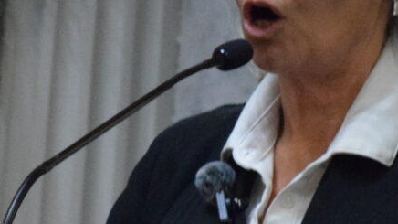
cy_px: 80
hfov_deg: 1.6
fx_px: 14033
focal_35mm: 1330
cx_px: 108
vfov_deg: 0.9
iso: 6400
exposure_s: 1/125
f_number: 5.3
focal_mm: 240
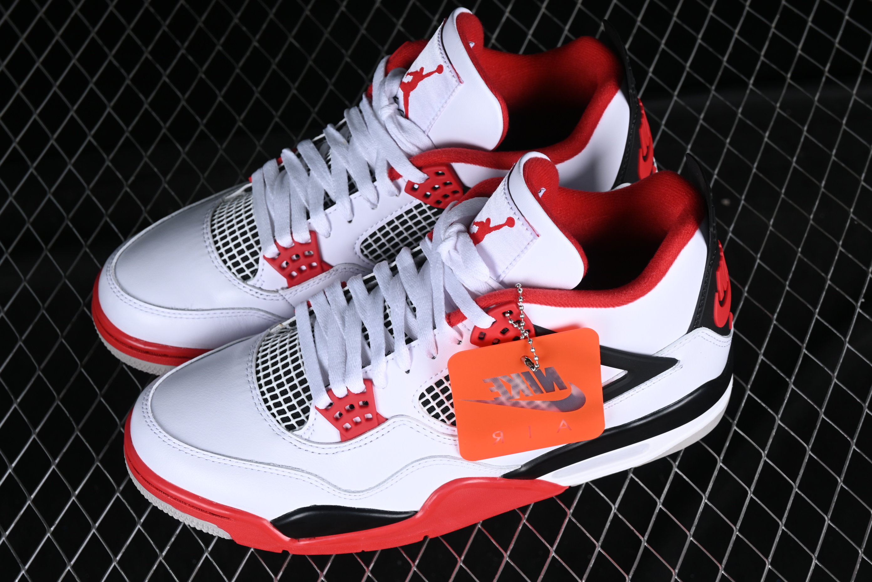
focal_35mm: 75
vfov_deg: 18.2
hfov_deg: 27.0
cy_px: 291
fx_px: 1817
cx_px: 436
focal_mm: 50
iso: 160
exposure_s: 1/100
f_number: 8
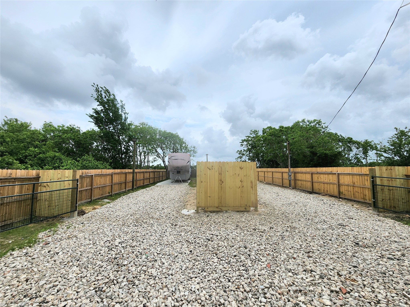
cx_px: 205
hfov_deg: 106.2
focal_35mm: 13
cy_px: 154
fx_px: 154
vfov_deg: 89.9
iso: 50
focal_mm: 2.2
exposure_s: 1/3333
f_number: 2.2
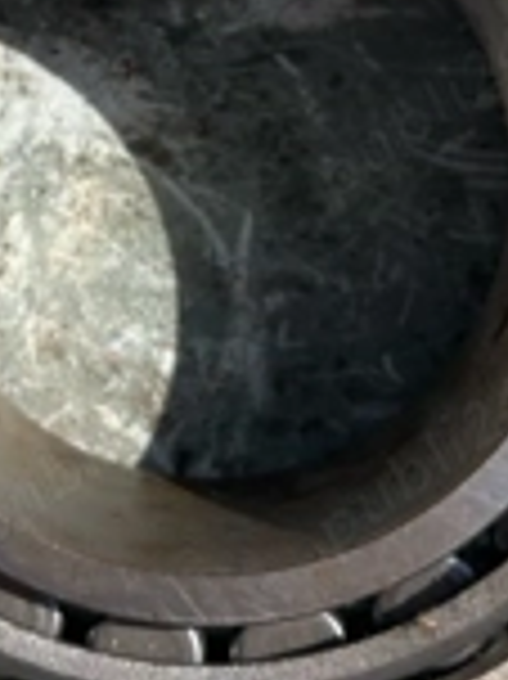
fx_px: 1352
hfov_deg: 21.3
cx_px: 202
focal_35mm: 69
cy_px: 144
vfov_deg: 27.7
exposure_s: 1/3257
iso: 50
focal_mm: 5.7
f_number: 1.5
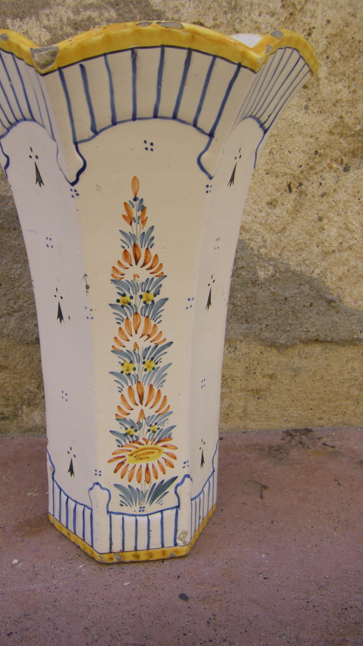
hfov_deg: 28.2
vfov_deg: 48.4
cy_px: 321
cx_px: 119
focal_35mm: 42
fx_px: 719
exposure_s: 1/100
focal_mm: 6.3
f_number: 3.5
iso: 125
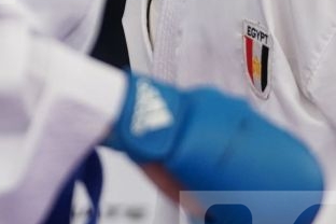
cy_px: -94
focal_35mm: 1155
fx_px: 10779
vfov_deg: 1.2
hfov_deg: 1.8
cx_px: 280
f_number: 2.8
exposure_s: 1/1000
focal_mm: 200
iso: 1250
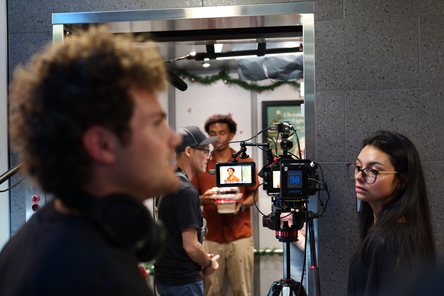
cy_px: 148
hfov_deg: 39.6
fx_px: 617
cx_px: 222
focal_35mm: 50
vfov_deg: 27.0
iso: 2500
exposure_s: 1/125
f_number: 2.8
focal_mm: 50
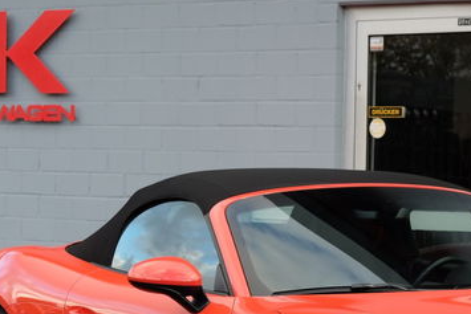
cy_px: 335
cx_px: 415
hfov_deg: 12.9
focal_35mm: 158
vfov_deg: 8.6
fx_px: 2068
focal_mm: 48.4
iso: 200
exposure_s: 1/125
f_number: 5.6
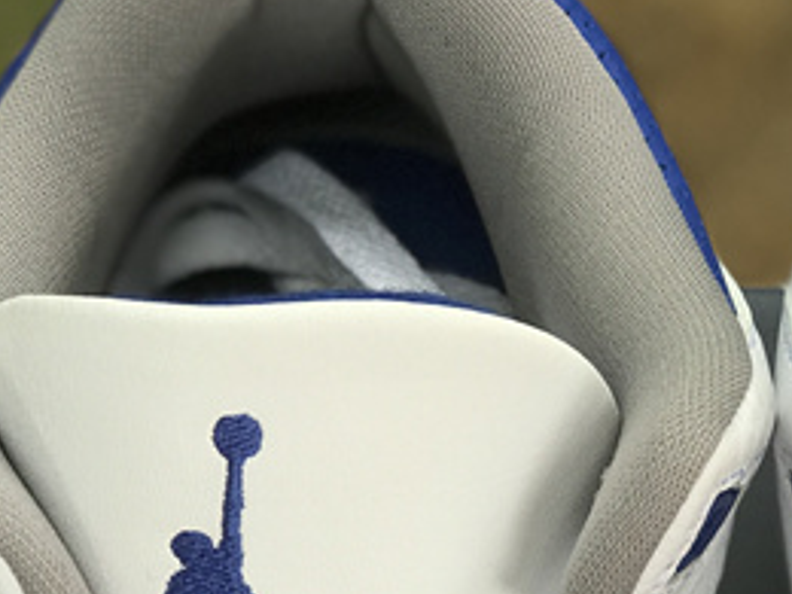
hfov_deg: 12.1
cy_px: 608
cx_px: 746
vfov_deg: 9.1
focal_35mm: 162
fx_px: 3706
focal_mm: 6.6
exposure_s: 1/100
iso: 32
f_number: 2.8
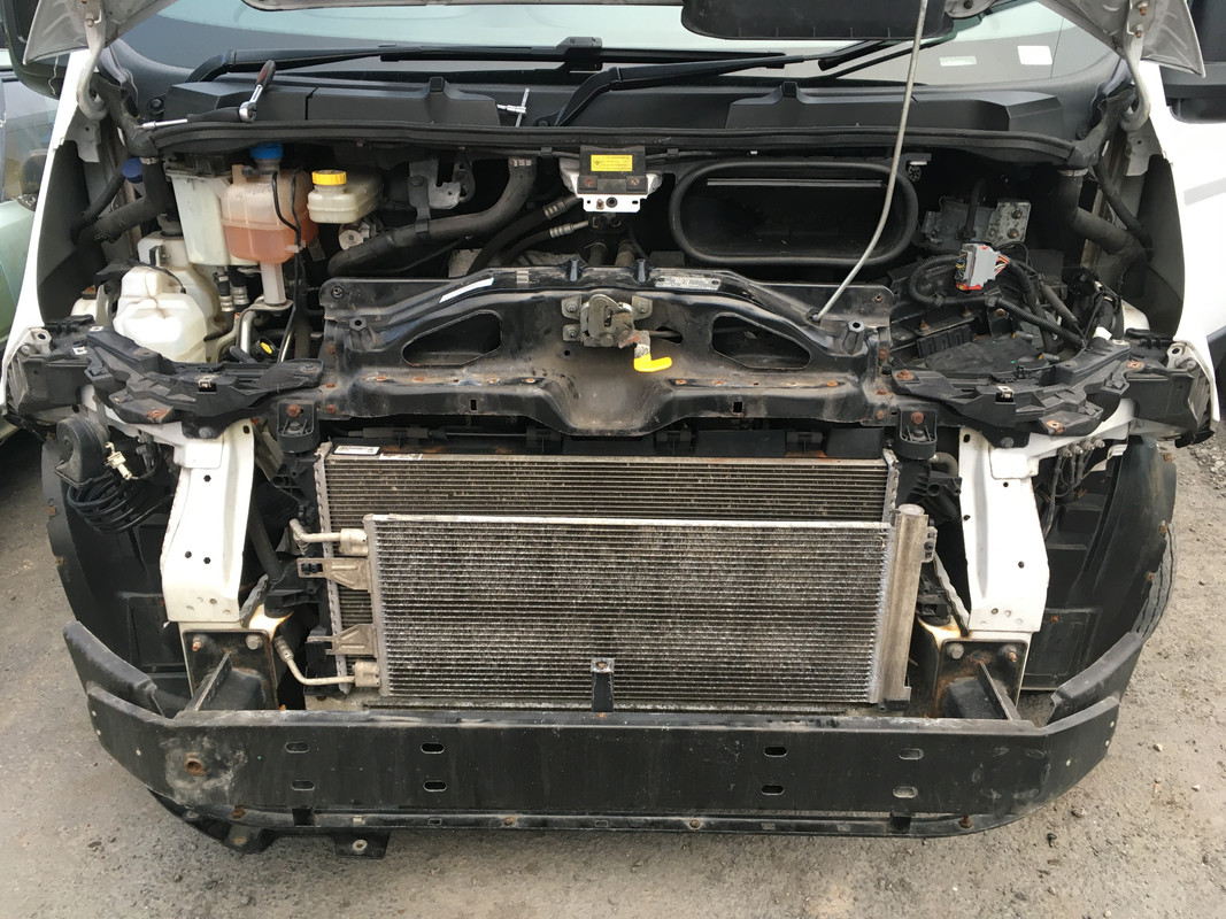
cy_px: 460
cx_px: 613
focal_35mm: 29
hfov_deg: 61.7
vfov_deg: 48.2
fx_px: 1027
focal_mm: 4.15
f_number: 2.2
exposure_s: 1/33
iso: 40
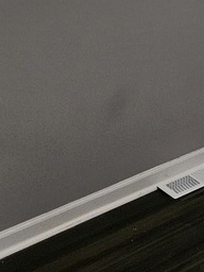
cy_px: -120
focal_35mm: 97
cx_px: 391
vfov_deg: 18.3
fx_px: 762
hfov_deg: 13.4
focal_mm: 5.4
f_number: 1.8
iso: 640
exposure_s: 1/40
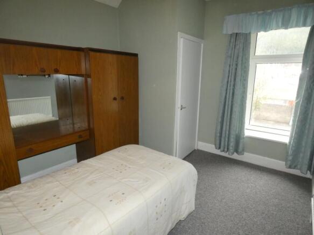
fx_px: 181
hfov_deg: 81.8
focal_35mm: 20
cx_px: 157
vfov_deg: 66.0
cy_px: 118
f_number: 2.8
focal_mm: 3.6
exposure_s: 1/125
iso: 640
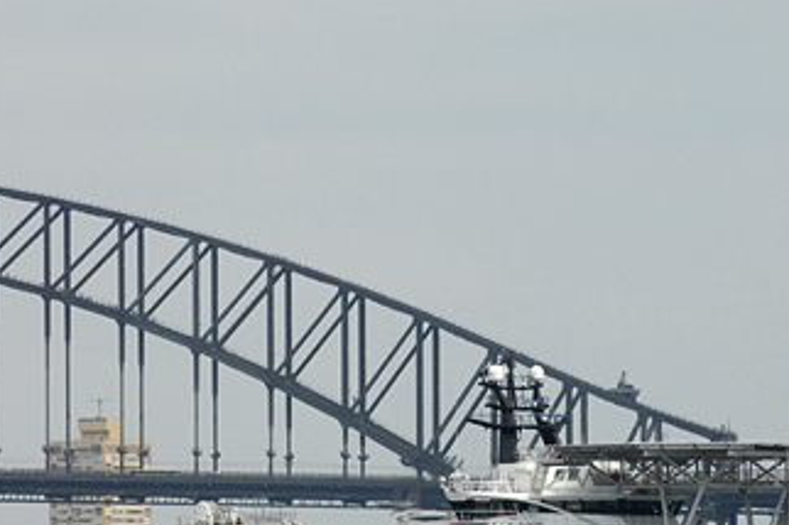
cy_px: 443
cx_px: 446
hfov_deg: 3.7
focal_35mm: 559
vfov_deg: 2.5
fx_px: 12239
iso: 400
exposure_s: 1/1000
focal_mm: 200
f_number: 7.1
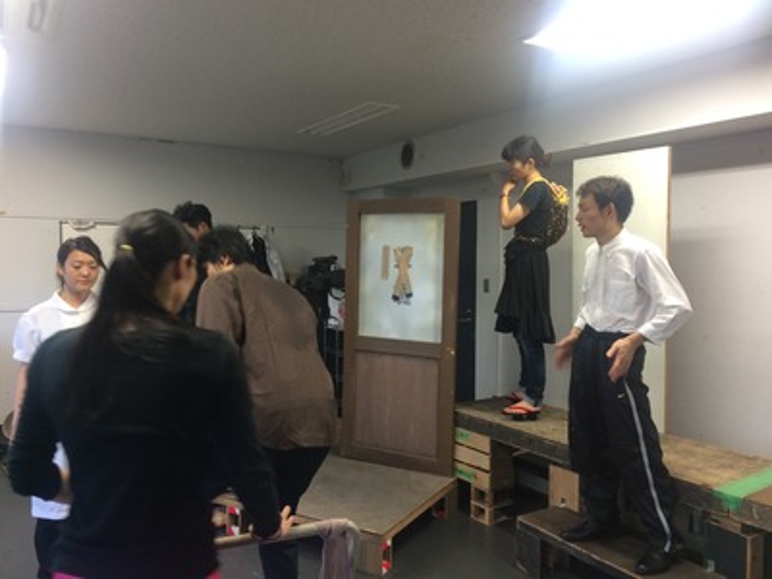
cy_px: 290
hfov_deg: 61.7
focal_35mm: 29
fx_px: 647
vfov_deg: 48.2
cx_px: 386
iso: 80
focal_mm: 4.15
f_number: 2.2
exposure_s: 1/30
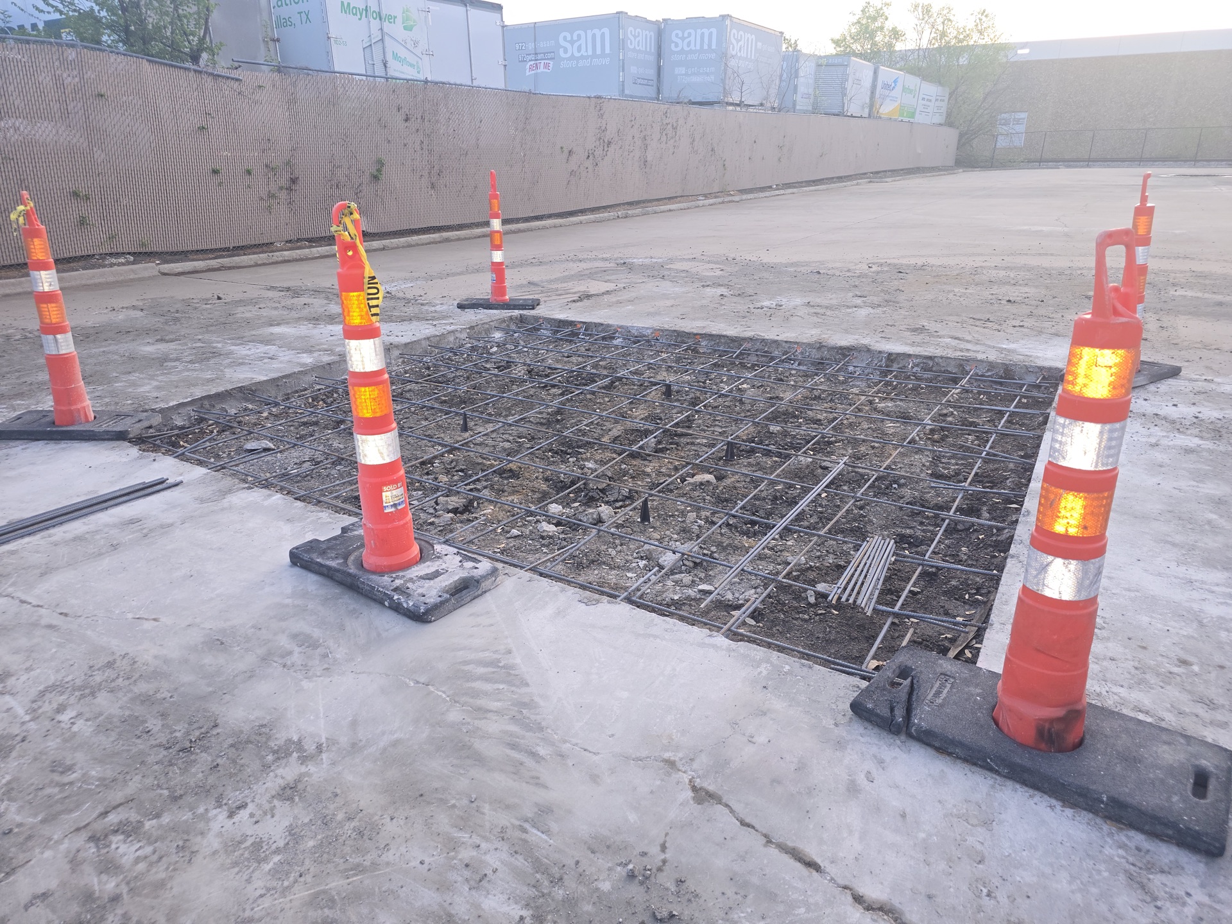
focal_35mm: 23
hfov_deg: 73.9
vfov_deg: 58.9
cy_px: 462
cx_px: 616
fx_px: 819
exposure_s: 1/60
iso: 32
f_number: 1.7
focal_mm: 6.3
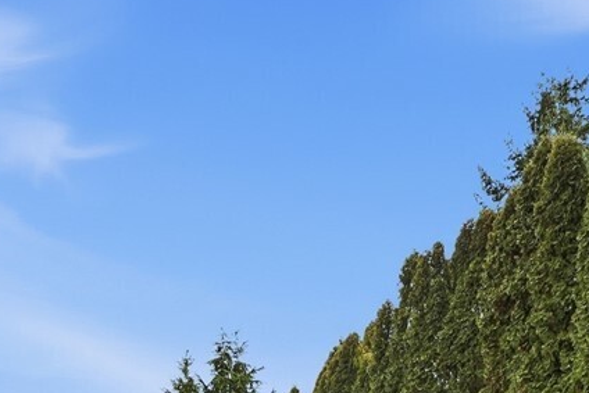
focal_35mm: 63
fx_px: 1031
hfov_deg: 31.9
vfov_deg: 17.6
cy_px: 697
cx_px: 316
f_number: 8
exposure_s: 1/1000
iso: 100
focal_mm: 10.5
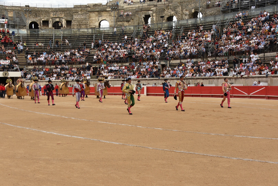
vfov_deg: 30.5
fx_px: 340
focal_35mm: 44
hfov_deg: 44.5
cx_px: 139
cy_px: 93
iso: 400
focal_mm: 44
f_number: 9
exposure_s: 1/320
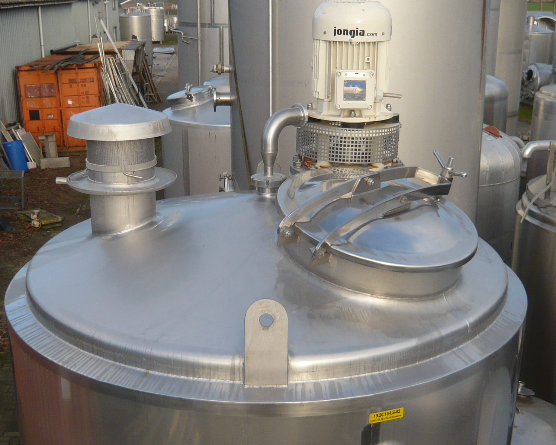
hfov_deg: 39.5
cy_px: 222
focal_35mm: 47
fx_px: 773
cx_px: 284
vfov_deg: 32.1
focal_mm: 4.9
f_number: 2.9
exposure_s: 1/400
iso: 100
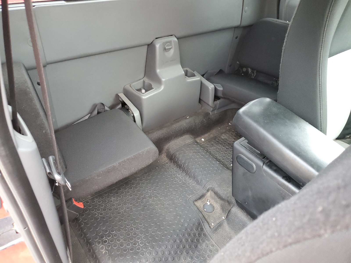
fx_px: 264
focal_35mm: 26
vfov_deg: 53.1
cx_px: 176
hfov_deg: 67.3
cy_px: 132
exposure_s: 1/60.2
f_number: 1.5
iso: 330
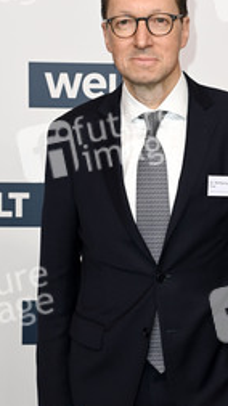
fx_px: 1249
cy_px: 225
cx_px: 146
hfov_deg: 10.4
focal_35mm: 116
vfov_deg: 18.5
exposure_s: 1/200
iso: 1600
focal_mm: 70
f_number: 6.3
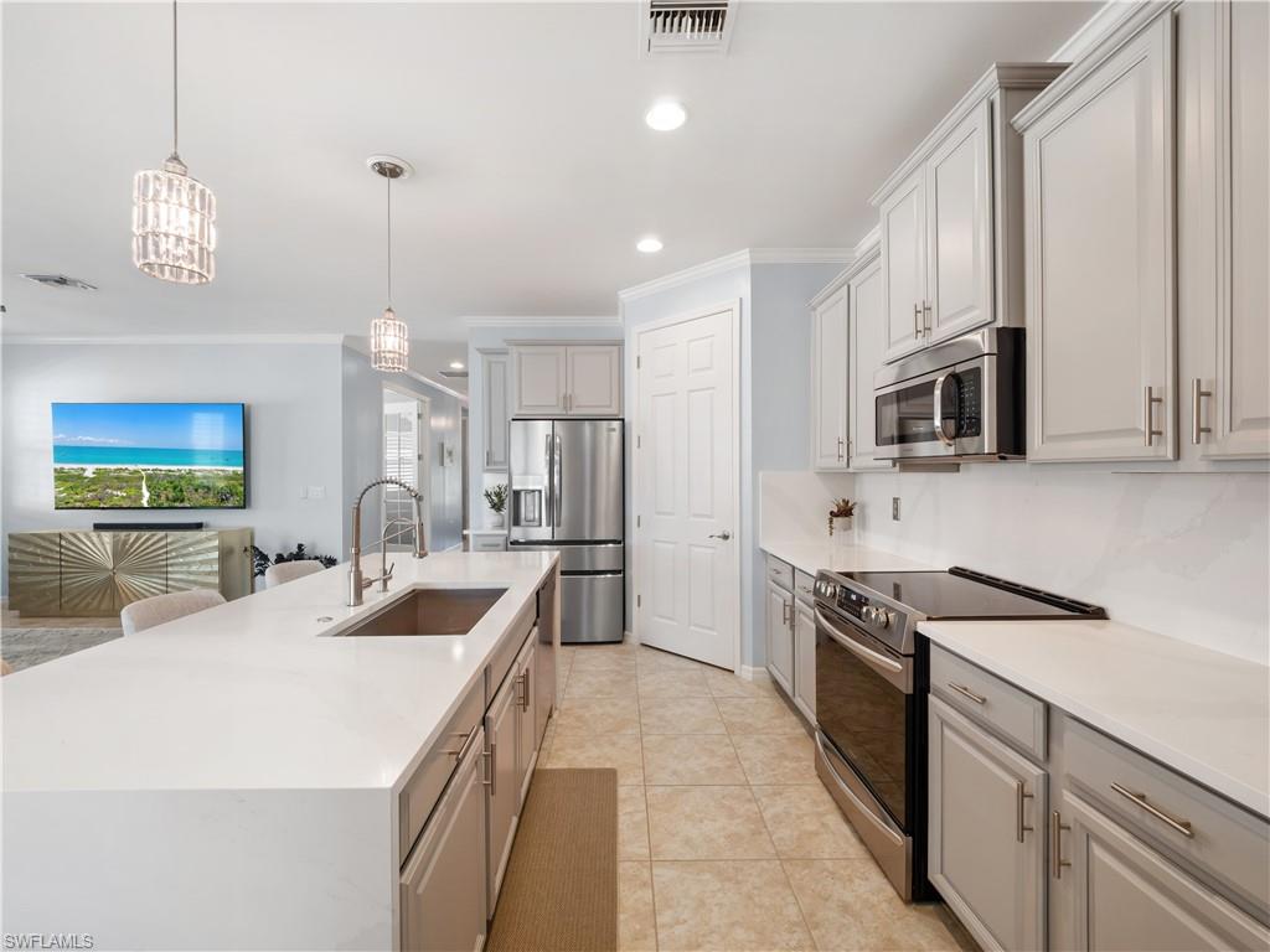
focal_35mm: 14
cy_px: 476
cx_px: 635
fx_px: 514
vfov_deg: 85.7
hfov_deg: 102.1
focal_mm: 7
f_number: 7.1
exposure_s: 1/5
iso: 200
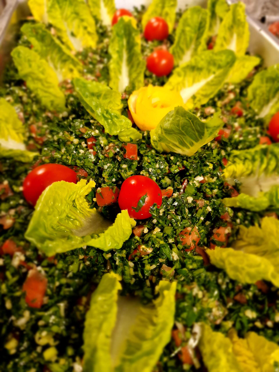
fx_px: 247
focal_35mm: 23
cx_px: 140
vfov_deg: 73.9
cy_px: 186
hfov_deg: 58.9
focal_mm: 6.4
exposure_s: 1/50
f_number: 1.8
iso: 400
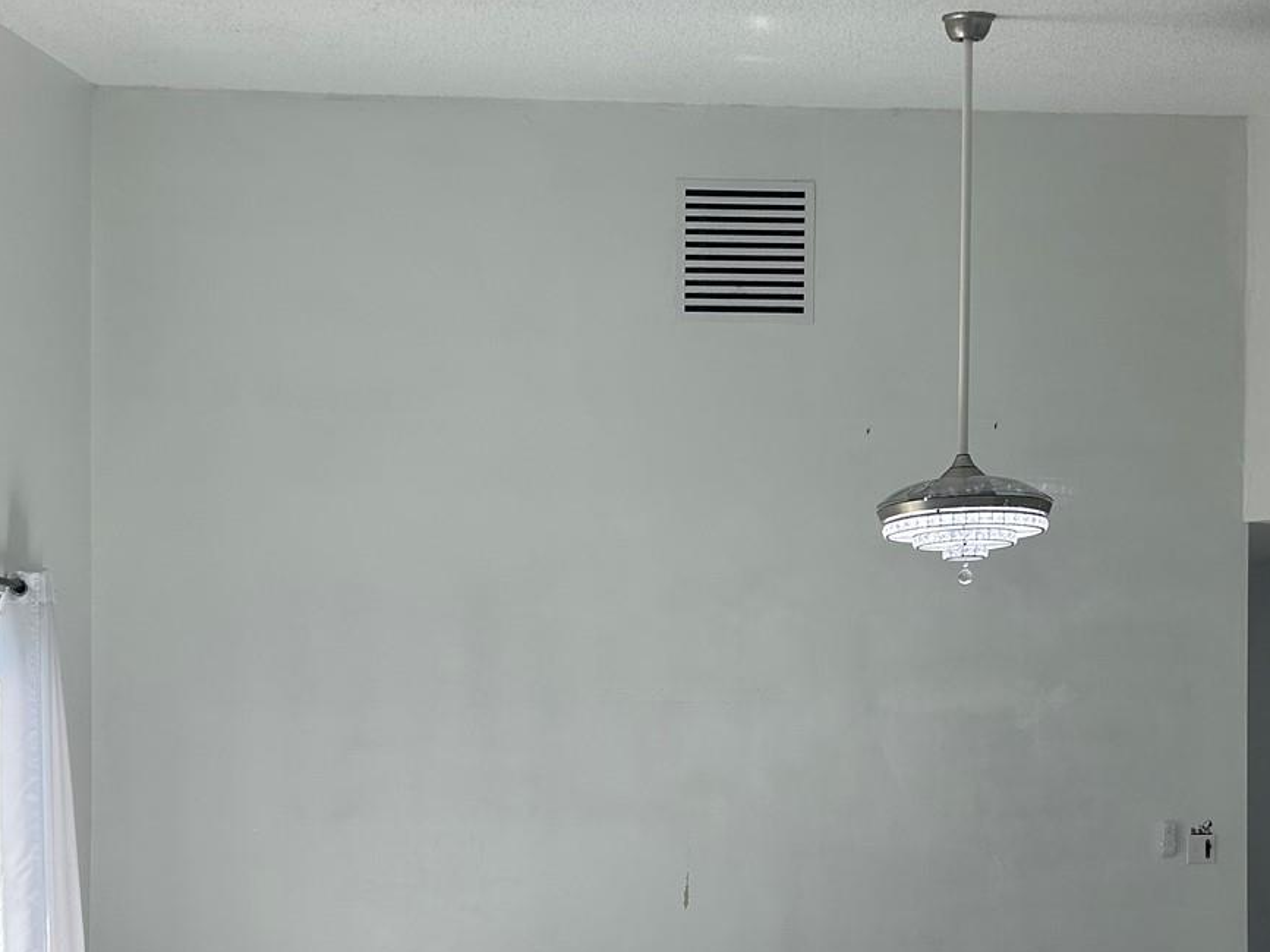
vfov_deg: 29.9
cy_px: 688
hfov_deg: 39.6
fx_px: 1761
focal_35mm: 48
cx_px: 558
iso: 50
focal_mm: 5.7
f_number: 1.5
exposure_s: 1/326
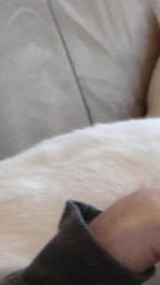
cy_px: 234
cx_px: 328
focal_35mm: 628
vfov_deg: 3.4
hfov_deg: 1.9
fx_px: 4744
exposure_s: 1/15
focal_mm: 26.4
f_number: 3.6
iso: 400
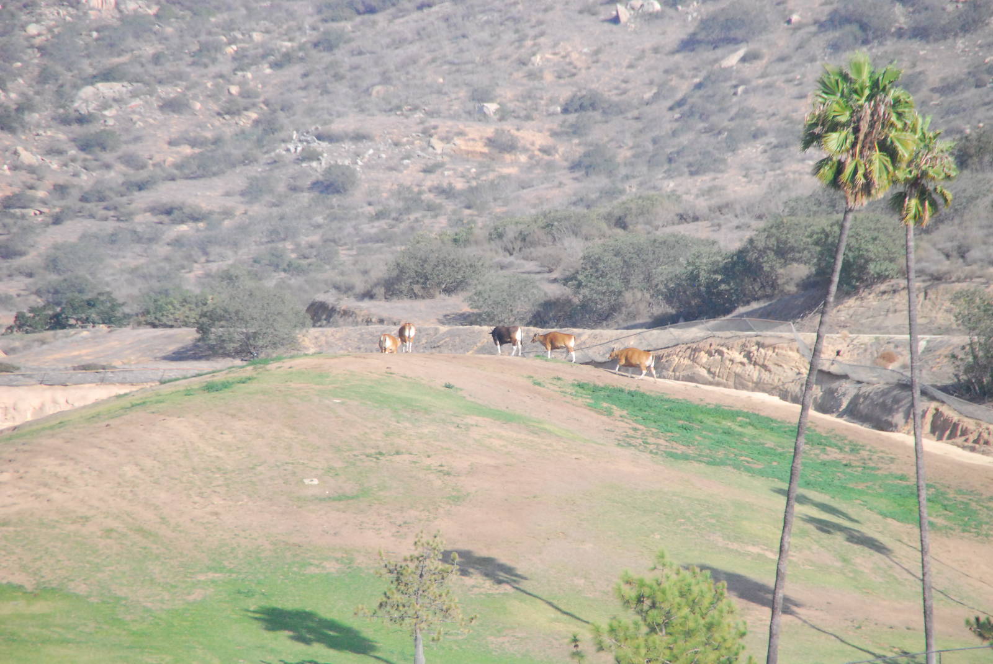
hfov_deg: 6.9
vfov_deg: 4.6
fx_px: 8285
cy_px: 332
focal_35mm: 300
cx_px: 496
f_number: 6.3
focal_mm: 200
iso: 1250
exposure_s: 1/1600
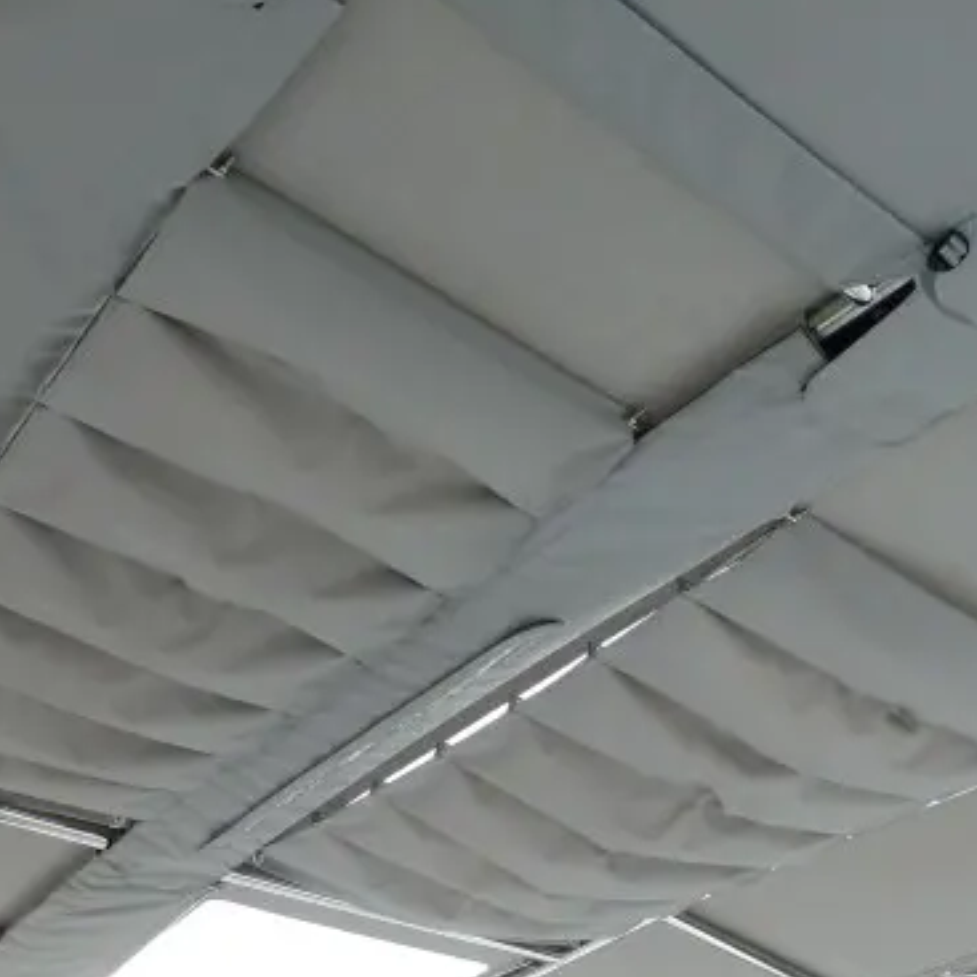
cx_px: 626
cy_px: 530
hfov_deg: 44.5
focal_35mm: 37
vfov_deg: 44.9
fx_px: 1181
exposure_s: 1/250
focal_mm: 4.3
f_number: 4
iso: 100
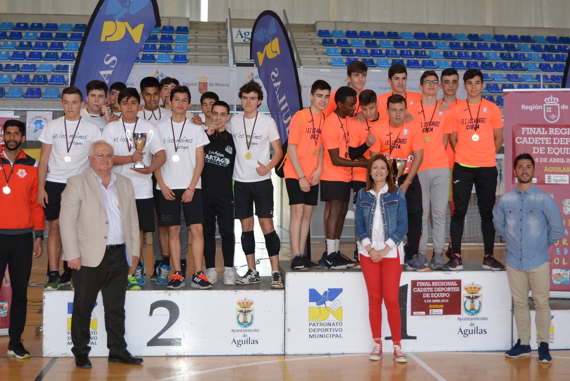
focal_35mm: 53
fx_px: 834
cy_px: 153
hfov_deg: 37.7
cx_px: 274
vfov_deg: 25.7
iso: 400
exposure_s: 1/160
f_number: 4.2
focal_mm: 29
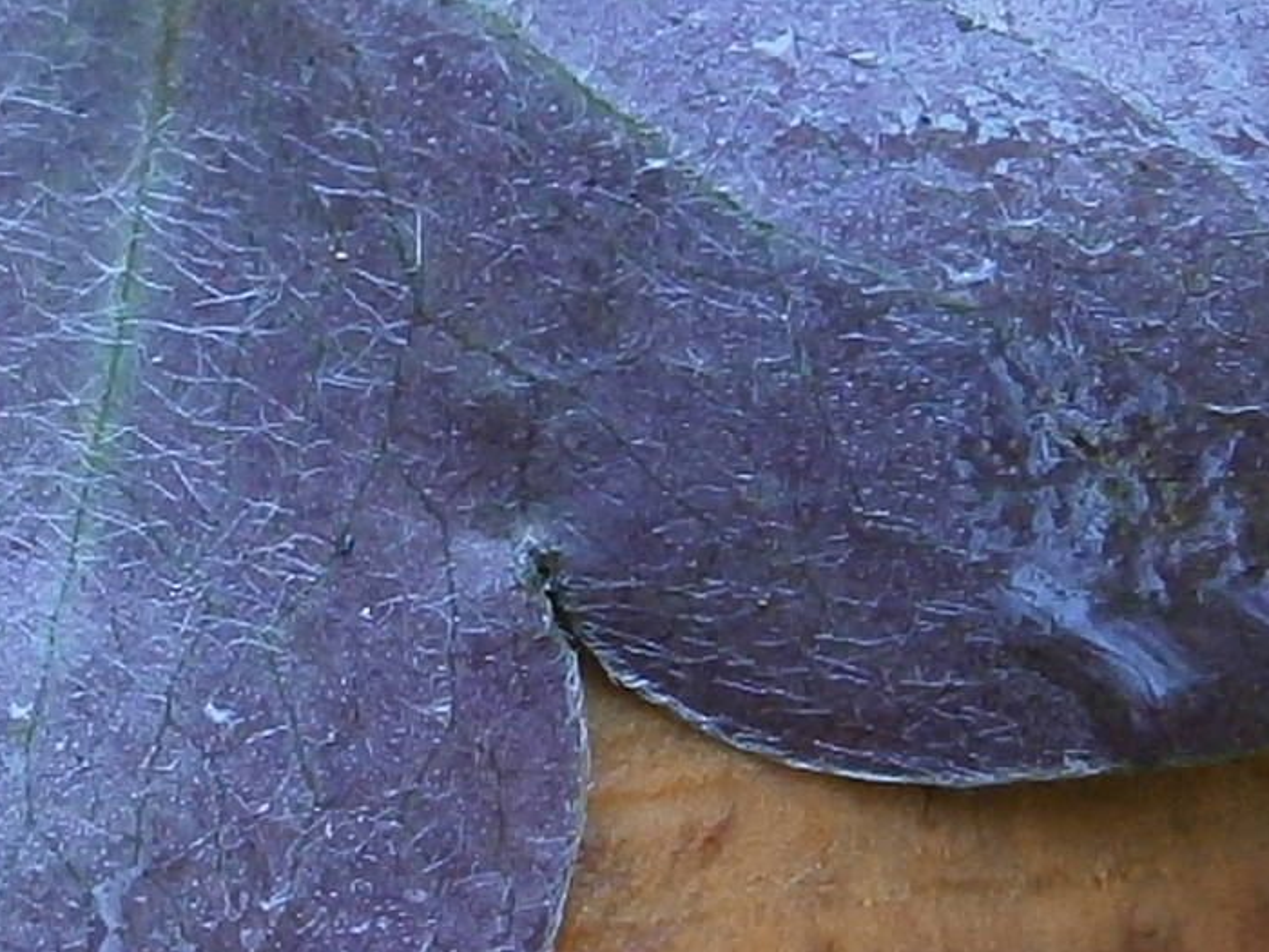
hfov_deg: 15.0
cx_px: 36
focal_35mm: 129
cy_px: 433
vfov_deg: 11.5
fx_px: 4729
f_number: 3.4
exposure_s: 1/125
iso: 500
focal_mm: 8.3
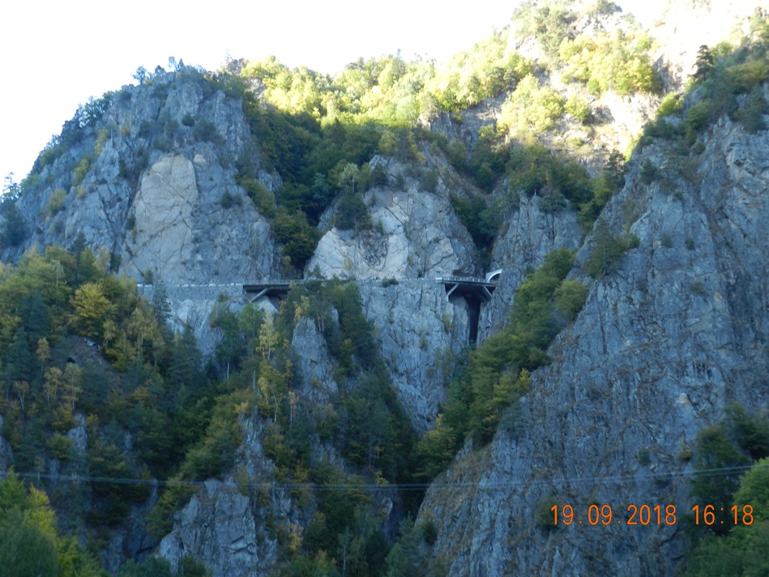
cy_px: 268
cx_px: 389
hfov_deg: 45.8
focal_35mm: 41
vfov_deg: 35.1
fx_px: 911
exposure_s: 1/80
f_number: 4
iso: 160
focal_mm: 6.7
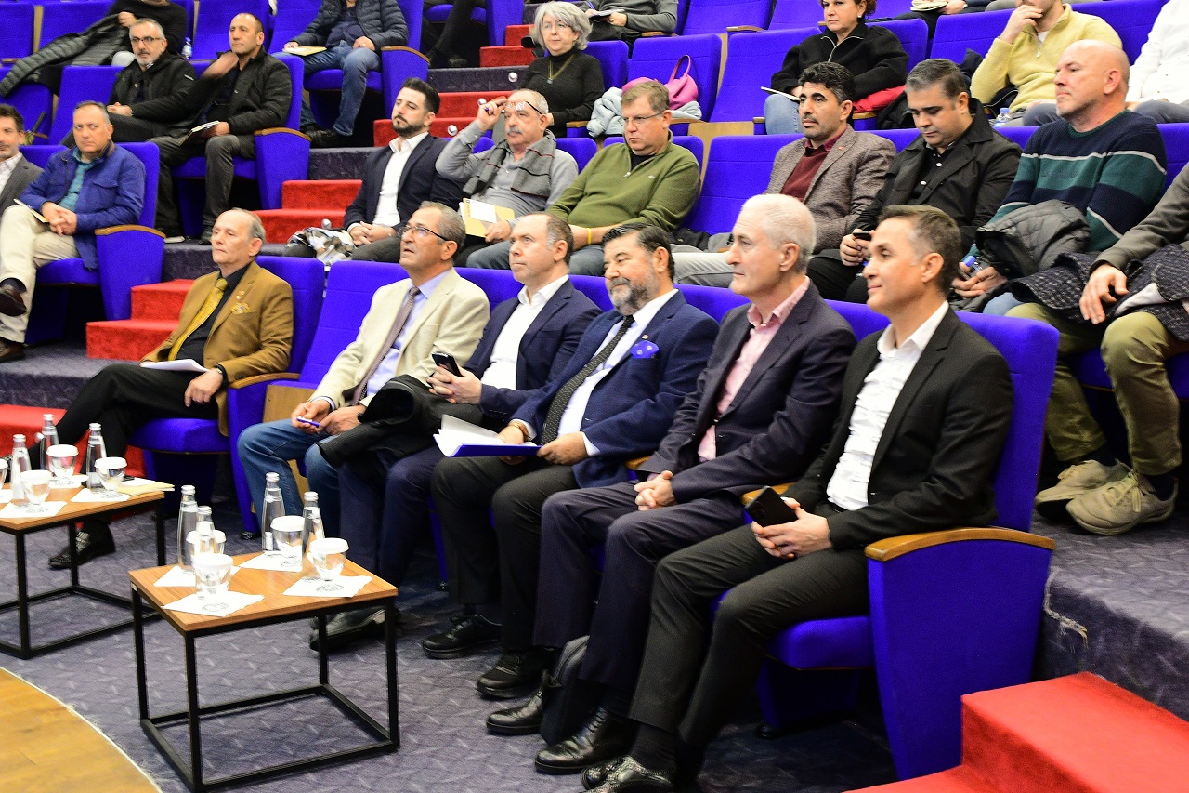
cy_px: 396
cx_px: 594
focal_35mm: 38
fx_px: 1238
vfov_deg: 35.5
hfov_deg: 51.3
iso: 1250
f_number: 6.3
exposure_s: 1/5
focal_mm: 25
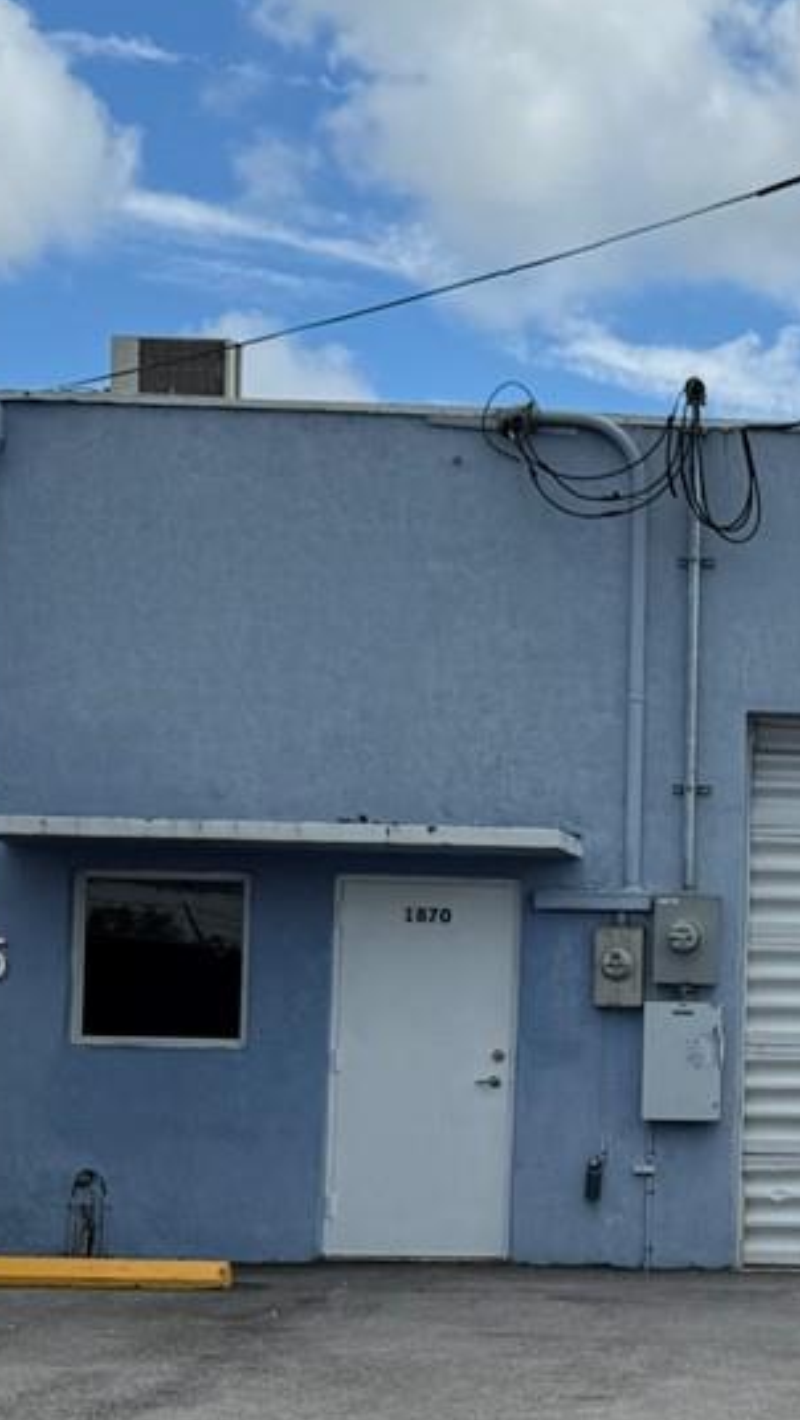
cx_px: 1279
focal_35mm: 78
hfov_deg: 14.3
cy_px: 964
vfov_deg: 27.0
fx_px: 2938
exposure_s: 1/4167
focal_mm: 6.76
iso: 80
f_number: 1.78
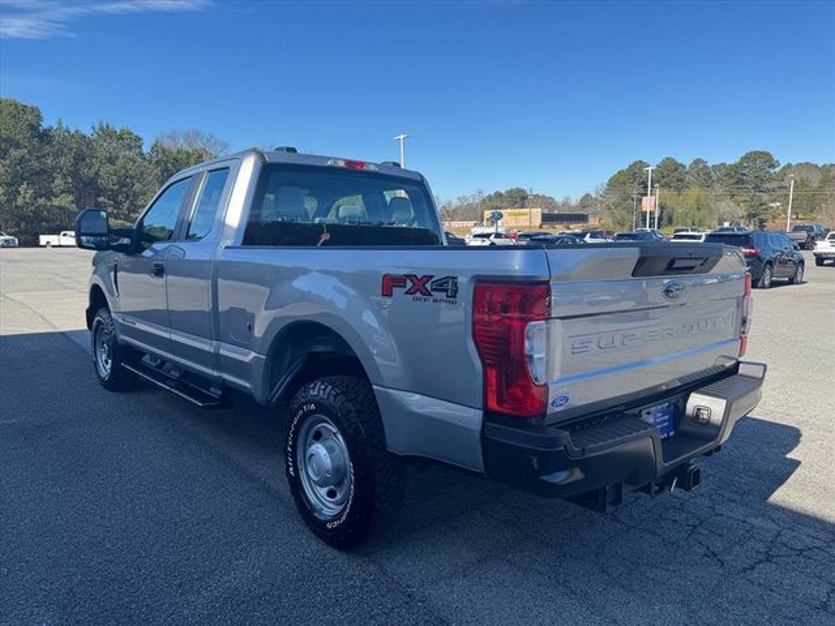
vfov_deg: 56.8
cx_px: 418
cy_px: 313
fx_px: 579
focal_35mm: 24
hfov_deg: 71.6
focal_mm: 6.76
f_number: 1.78
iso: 80
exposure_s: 1/2331
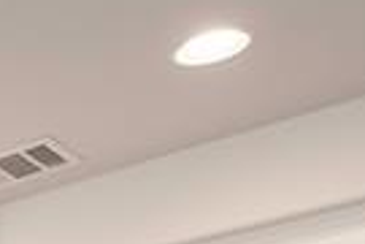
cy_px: 672
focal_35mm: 106
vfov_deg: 10.3
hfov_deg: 13.8
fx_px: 1075
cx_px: -503
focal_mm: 14
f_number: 5.6
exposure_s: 1/25
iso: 320
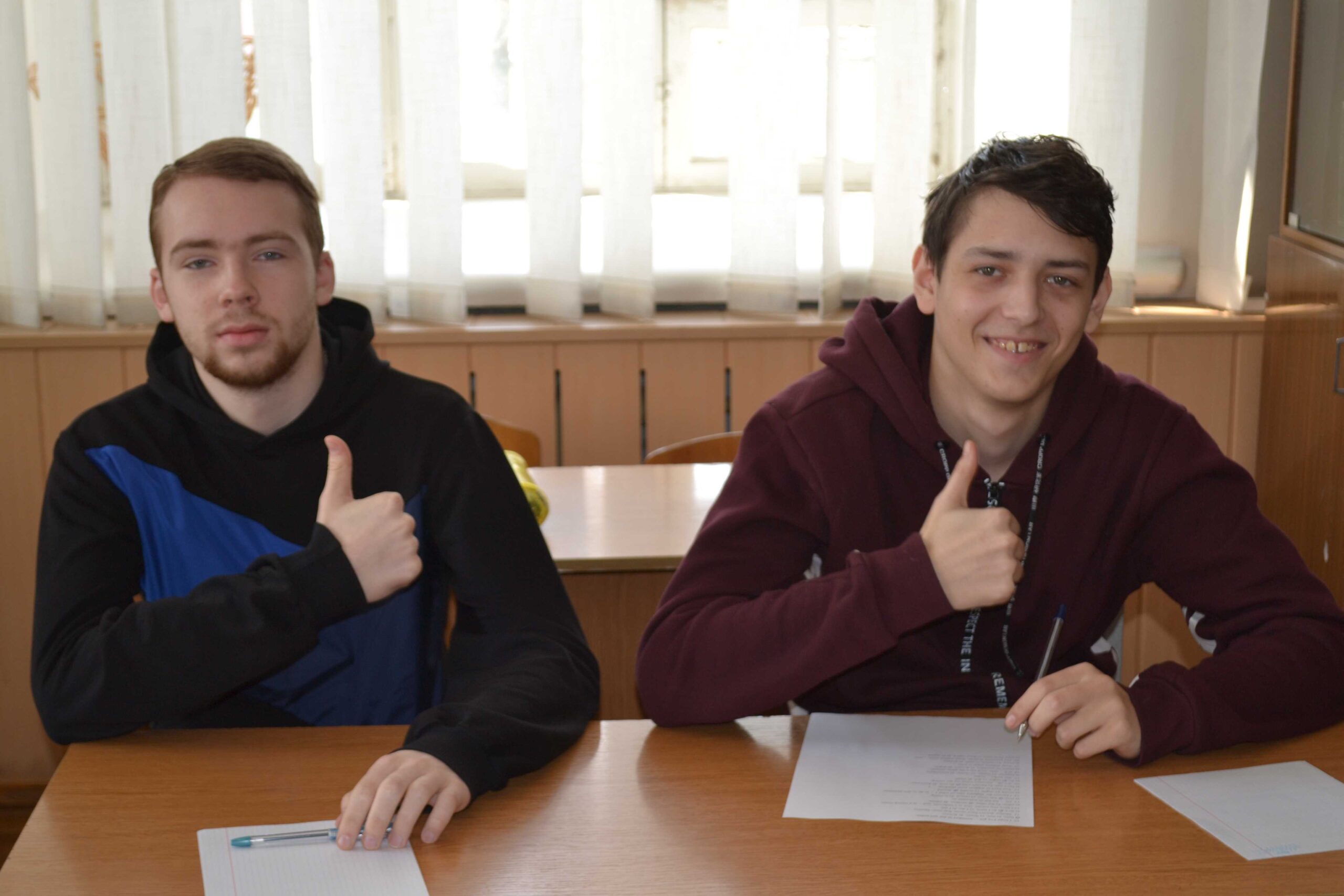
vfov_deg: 22.6
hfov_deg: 33.4
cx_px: 672
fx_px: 2240
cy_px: 448
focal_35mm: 60
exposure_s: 1/30
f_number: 5.3
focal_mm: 40
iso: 180
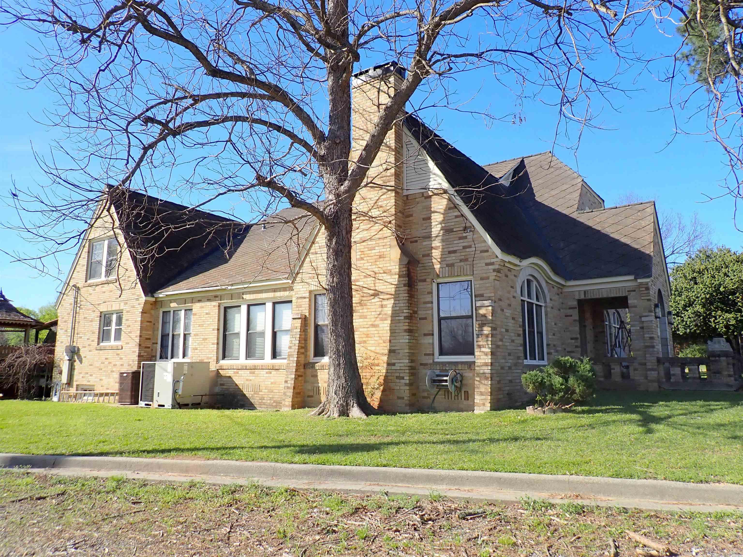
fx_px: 537
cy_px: 278
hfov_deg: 69.4
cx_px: 372
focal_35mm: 25
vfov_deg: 54.9
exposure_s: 1/1000
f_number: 2.8
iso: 100
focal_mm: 4.5
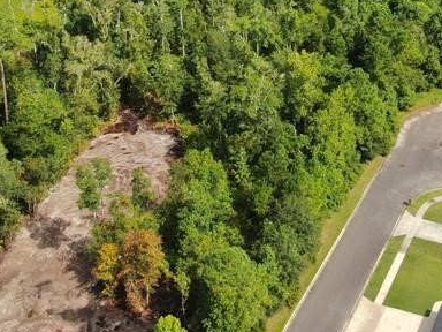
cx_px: 290
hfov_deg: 30.1
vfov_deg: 21.9
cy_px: -14
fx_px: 817
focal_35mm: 64
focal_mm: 4.39
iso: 100
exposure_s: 1/1000
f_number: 2.8
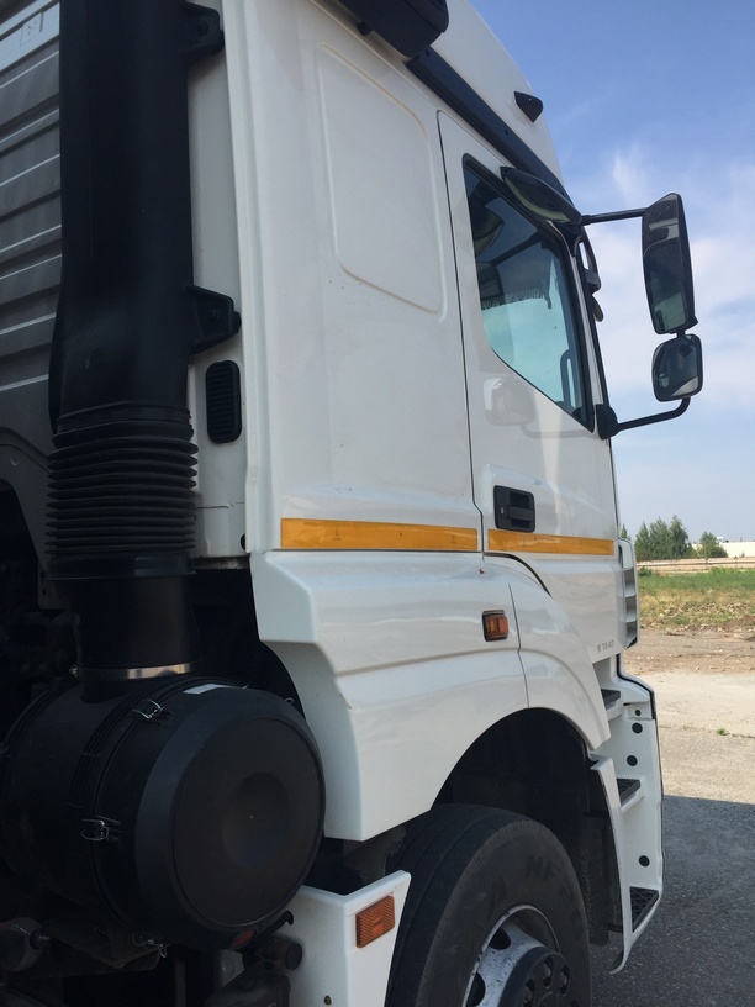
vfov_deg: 61.7
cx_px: 378
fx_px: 843
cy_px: 504
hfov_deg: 48.2
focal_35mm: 29
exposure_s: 1/1364
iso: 32
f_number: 2.2
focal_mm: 4.15
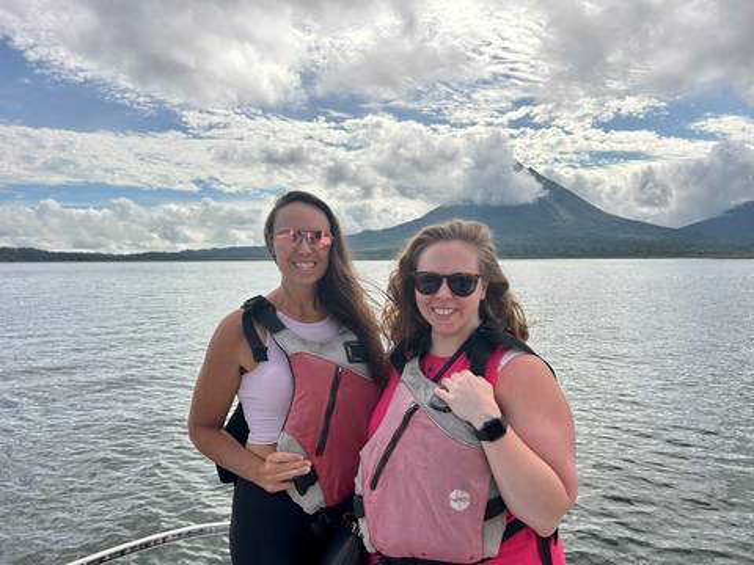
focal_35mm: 26
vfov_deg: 53.1
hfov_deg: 67.3
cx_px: 377
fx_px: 566
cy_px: 282
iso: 50
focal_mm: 5.7
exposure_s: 1/4831
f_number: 1.5
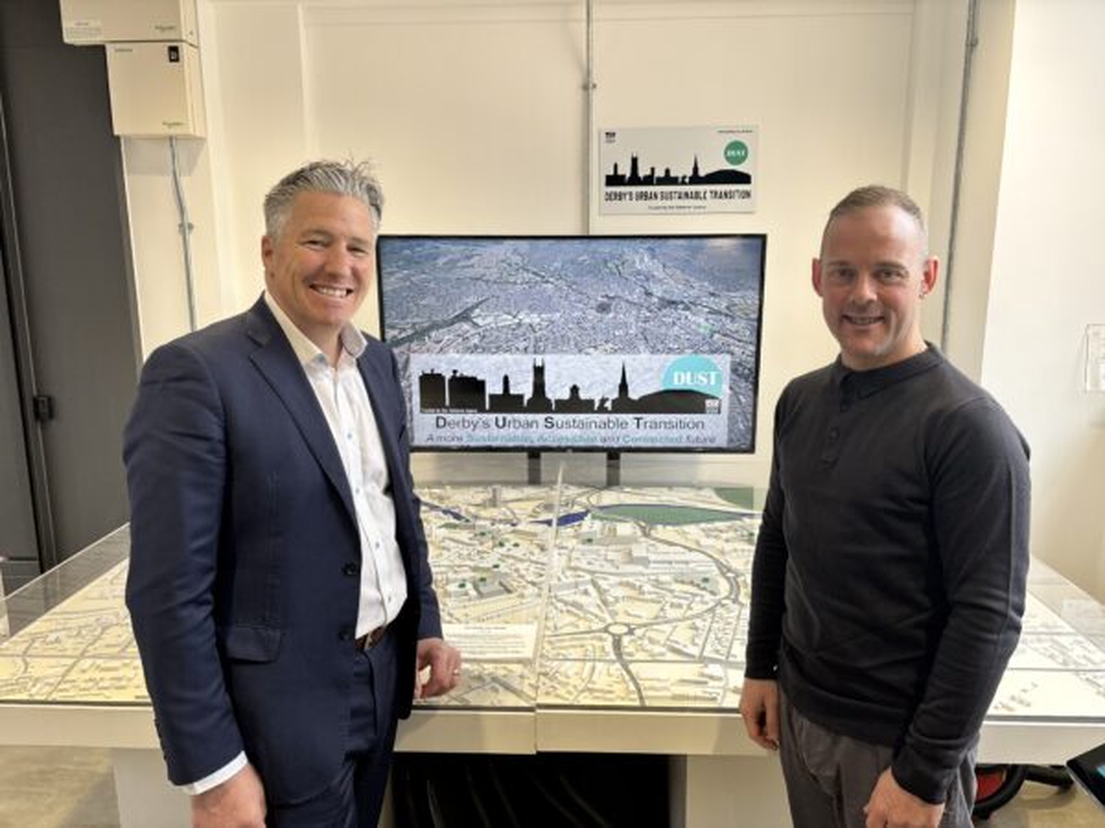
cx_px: 552
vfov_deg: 53.1
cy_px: 414
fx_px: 830
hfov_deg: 67.3
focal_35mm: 26
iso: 80
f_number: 1.6
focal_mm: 5.96
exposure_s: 1/97
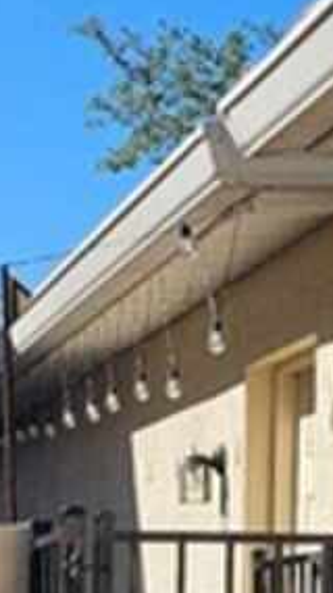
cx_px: -150
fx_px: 2358
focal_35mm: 150
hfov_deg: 7.9
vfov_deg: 14.0
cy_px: 691
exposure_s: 1/836
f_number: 1.7
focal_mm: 6.3
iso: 10
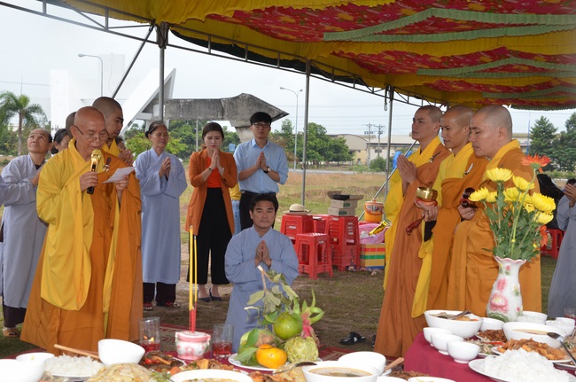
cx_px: 288
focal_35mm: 52
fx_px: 839
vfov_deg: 25.7
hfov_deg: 37.9
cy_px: 191
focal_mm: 35
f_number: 10
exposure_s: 1/250
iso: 640
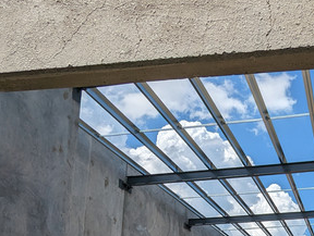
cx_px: 291
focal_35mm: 45
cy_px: 275
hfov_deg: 38.7
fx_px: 409
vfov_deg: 28.5
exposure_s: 1/2915
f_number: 2.2
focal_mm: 2.35
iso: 45
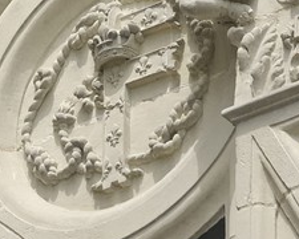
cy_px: -617
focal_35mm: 1199
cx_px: -86
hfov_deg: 1.6
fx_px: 10610
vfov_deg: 1.3
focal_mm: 120
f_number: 6.3
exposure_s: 1/160
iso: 100
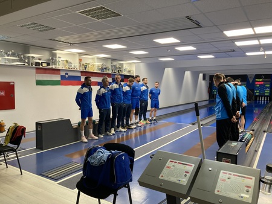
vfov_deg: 49.8
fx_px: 220
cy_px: 102
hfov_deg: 63.4
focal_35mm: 28
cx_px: 136
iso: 64
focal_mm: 3.99
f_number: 1.8
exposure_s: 1/50
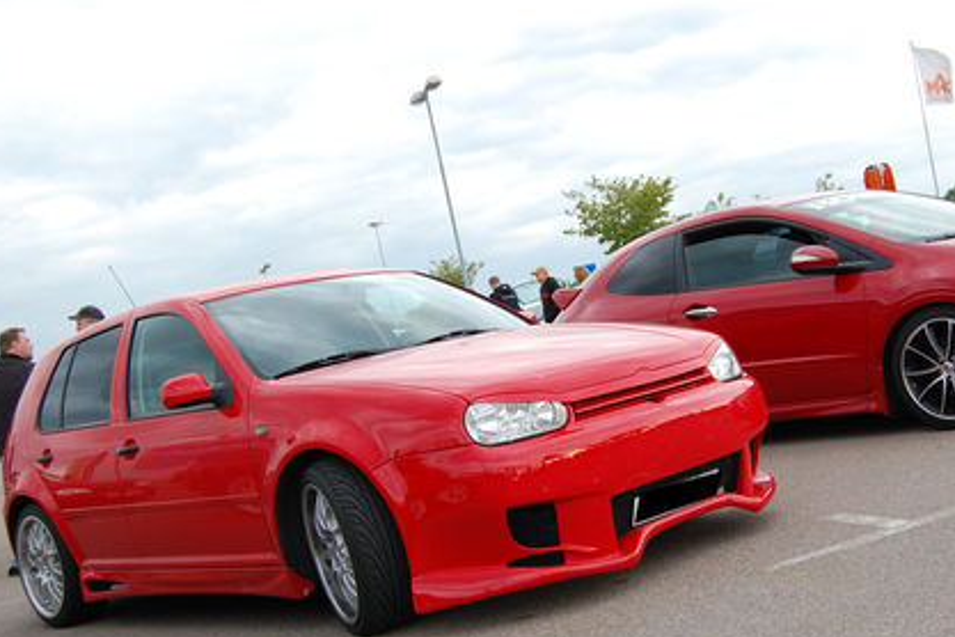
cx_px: 609
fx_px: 1220
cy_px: 387
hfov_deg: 42.4
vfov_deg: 29.2
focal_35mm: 46
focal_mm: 20
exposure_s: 1/100
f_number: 5
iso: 400
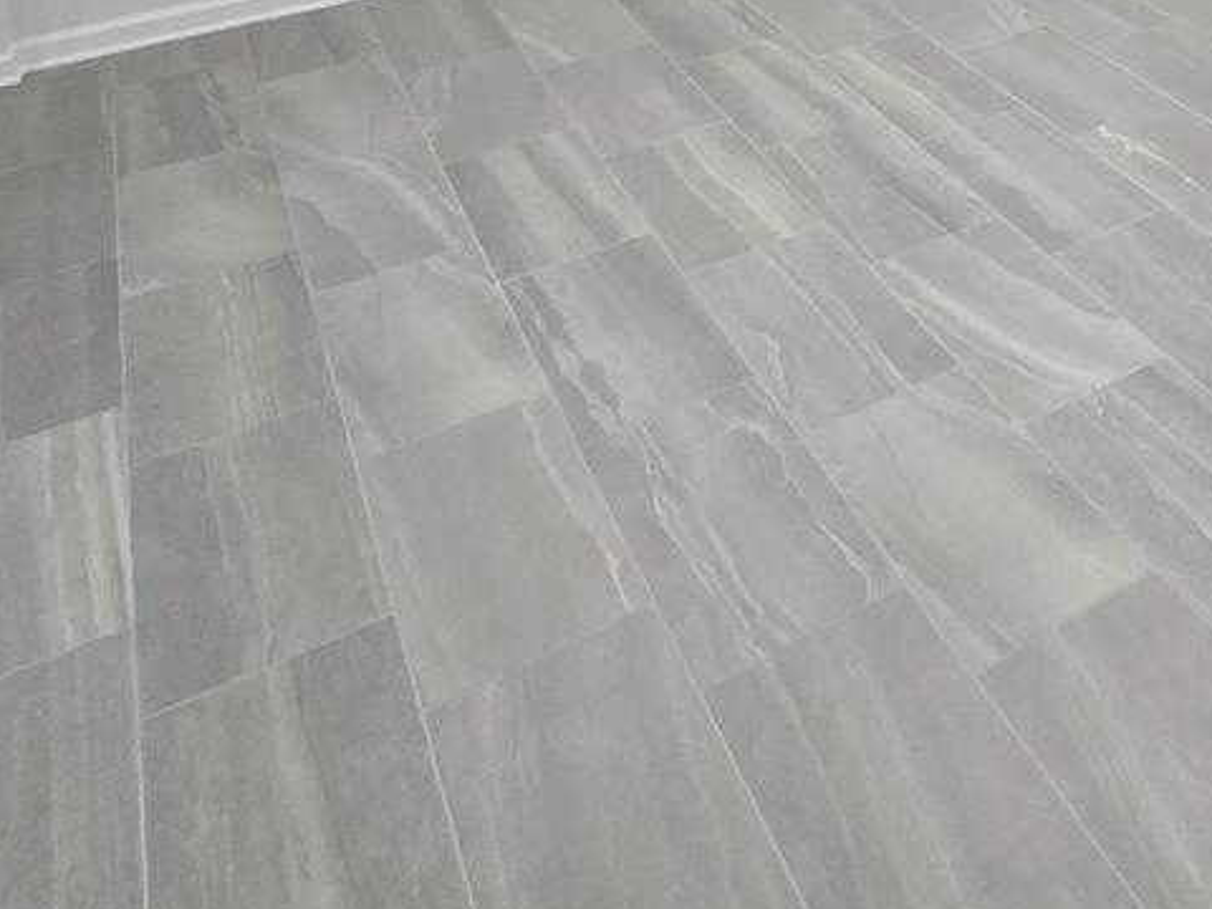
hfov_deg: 42.0
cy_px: -361
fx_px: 1365
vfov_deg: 28.1
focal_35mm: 39
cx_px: 1189
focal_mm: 2.2
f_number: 2.2
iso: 100
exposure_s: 1/60
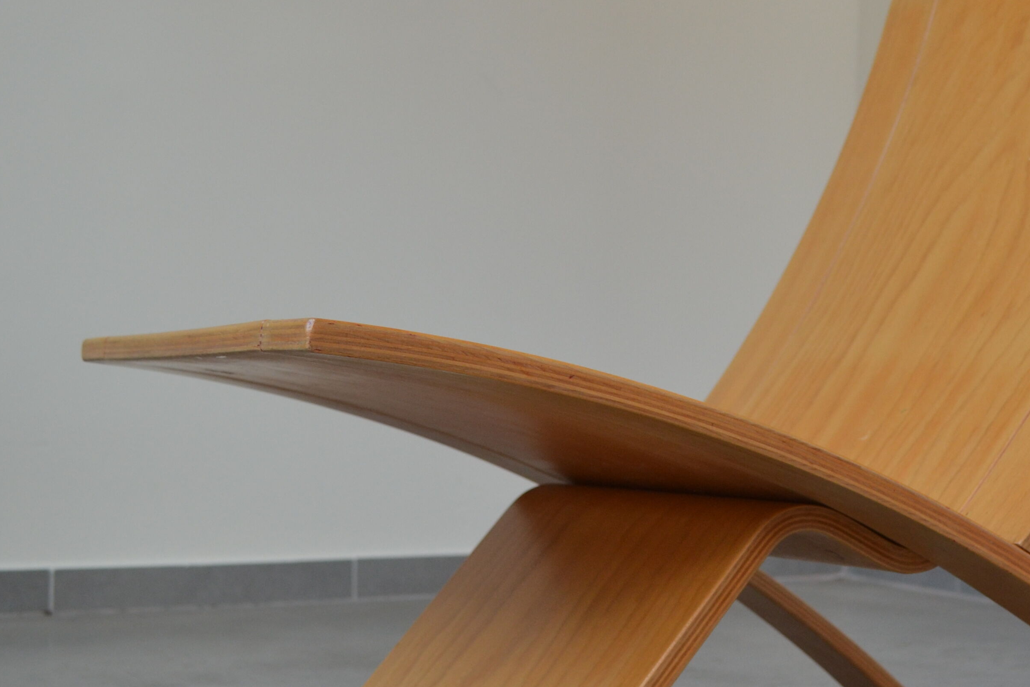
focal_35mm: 69
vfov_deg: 19.7
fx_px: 1974
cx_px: 839
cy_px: 297
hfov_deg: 28.6
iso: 400
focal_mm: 24
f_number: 5
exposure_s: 1/100
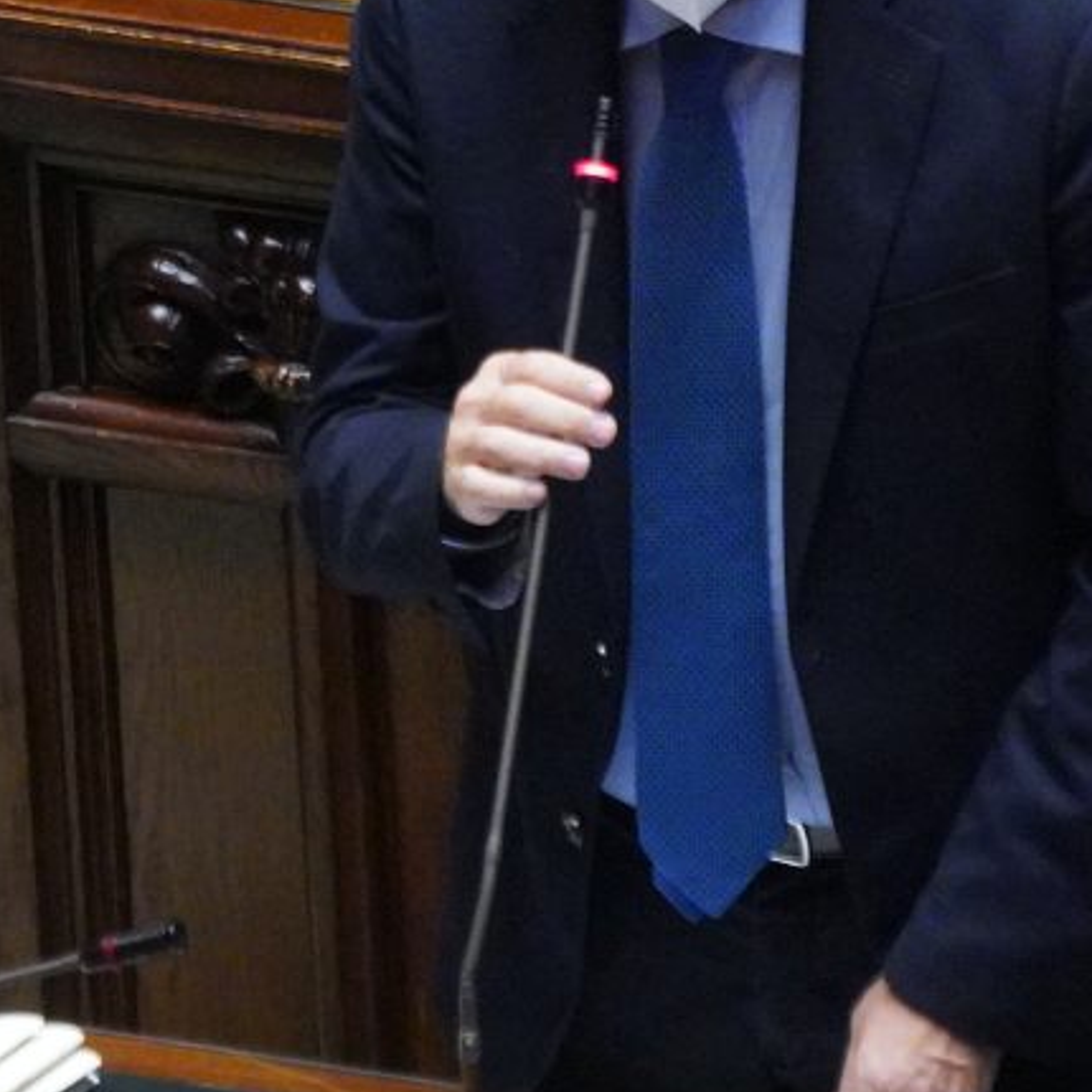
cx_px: 483
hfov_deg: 1.6
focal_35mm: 1120
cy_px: 264
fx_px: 39973
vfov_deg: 1.6
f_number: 5.6
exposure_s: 1/160
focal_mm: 315
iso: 12800
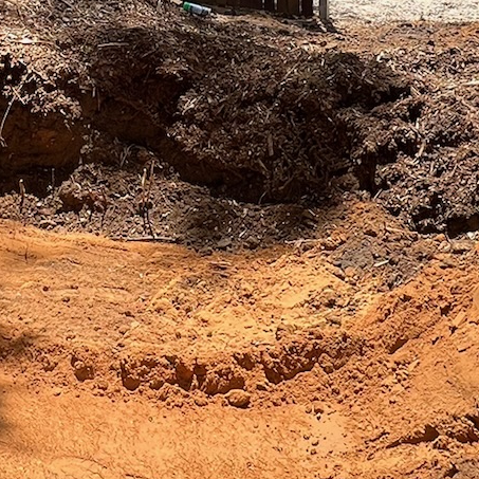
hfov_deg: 32.0
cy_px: 11
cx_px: 106
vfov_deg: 30.7
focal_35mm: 52
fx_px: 814
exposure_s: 1/451
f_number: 1.8
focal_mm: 1.57
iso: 32
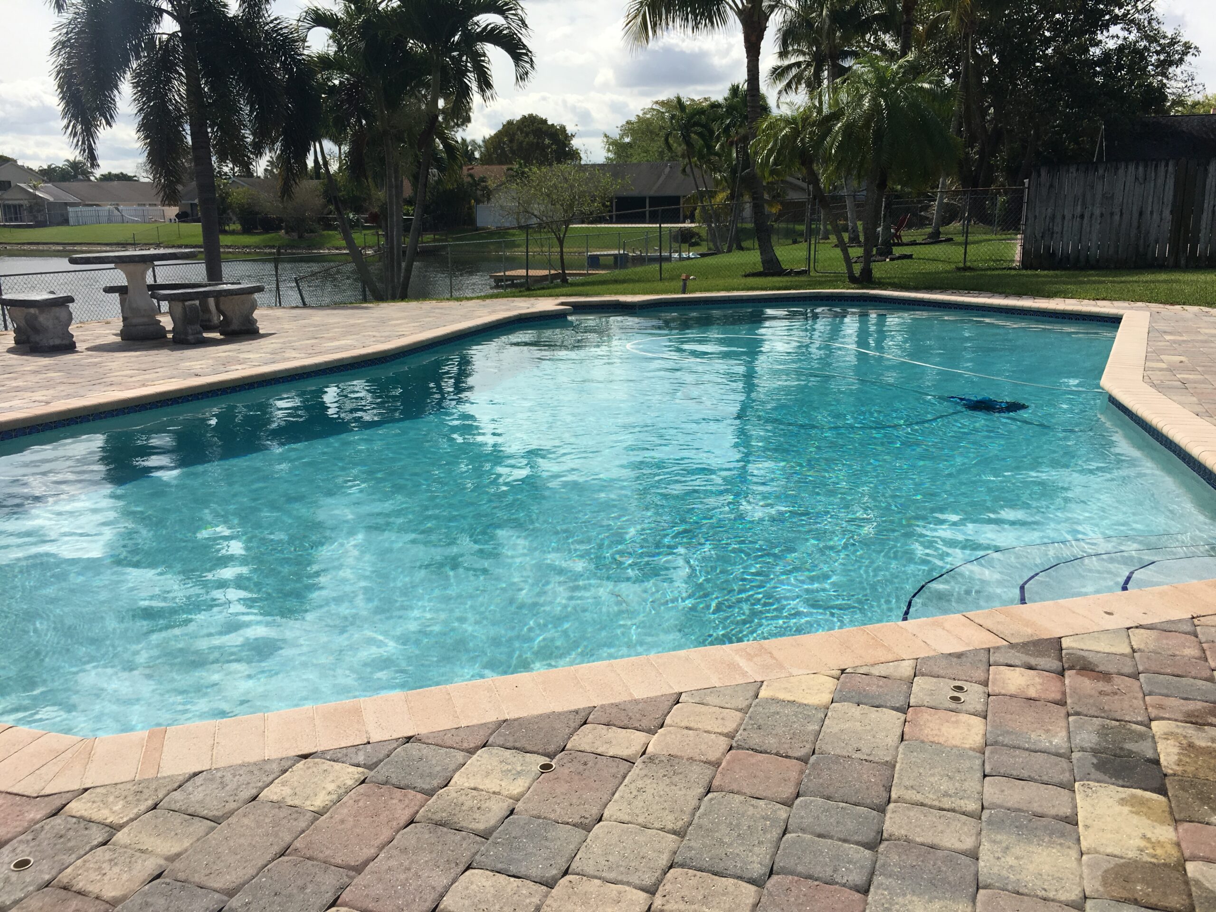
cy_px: 456
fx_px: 1019
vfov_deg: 48.2
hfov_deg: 61.7
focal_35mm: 29
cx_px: 608
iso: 25
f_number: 2.2
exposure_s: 1/2404
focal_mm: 4.15
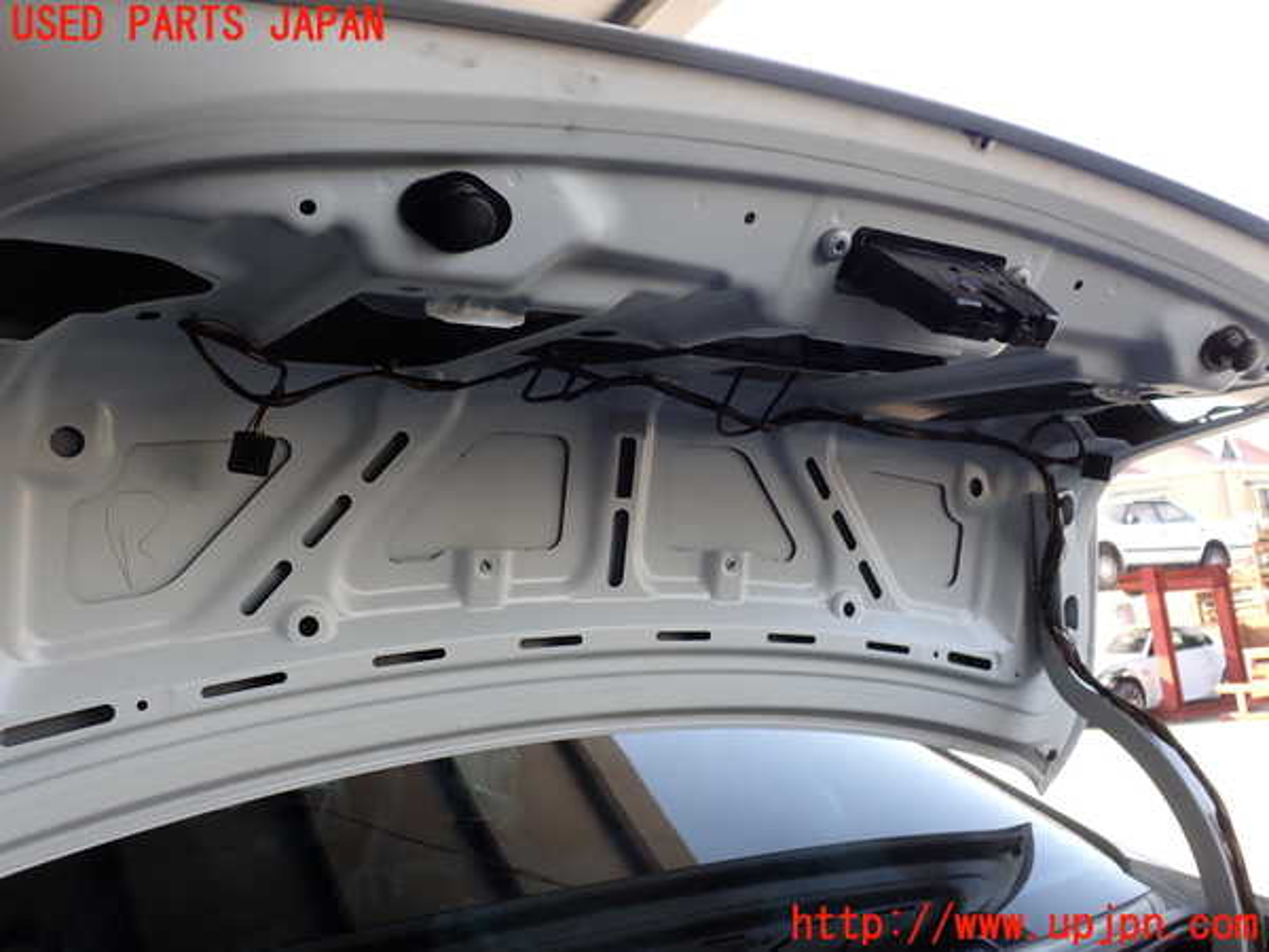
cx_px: 634
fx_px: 1100
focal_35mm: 30
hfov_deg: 60.0
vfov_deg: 46.8
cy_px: 476
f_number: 3.2
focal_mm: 5.4
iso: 100
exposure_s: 1/100
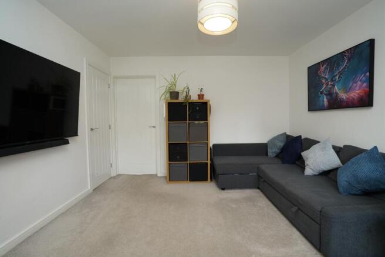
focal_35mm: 16
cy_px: 128
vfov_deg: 73.7
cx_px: 192
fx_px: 171
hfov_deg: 96.8
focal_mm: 16
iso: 400
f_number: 8
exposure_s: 1/13
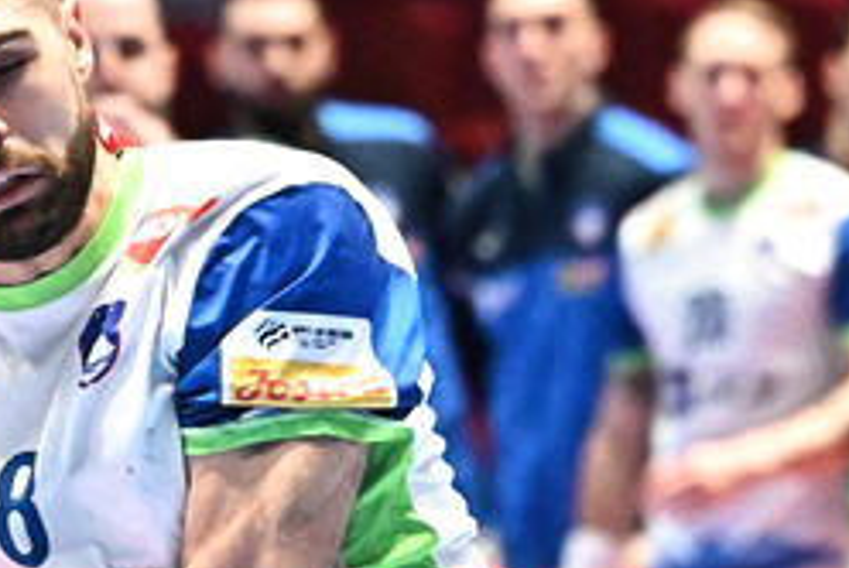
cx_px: 226
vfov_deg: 3.9
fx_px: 8405
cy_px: 392
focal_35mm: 356
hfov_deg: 5.8
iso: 5000
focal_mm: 120
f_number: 3.2
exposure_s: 1/1000
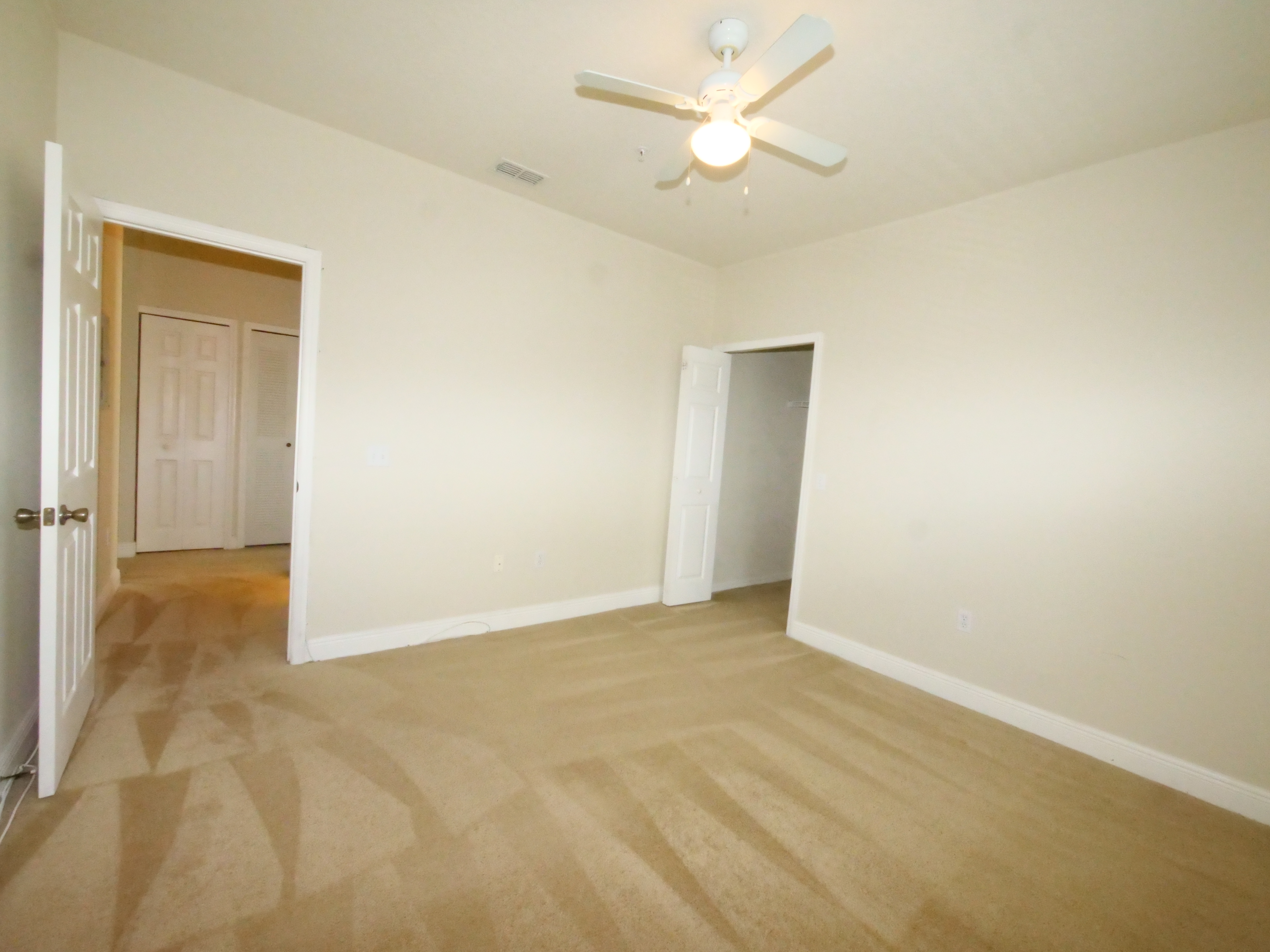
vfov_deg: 85.7
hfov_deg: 102.1
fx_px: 514
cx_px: 635
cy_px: 476
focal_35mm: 14
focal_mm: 7
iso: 12800
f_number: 18
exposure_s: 1/60
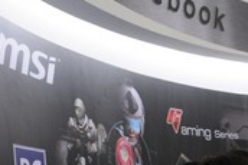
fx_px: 648
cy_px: 189
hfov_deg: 21.4
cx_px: 199
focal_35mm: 94
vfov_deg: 14.2
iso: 800
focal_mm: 18
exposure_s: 1/100
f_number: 5
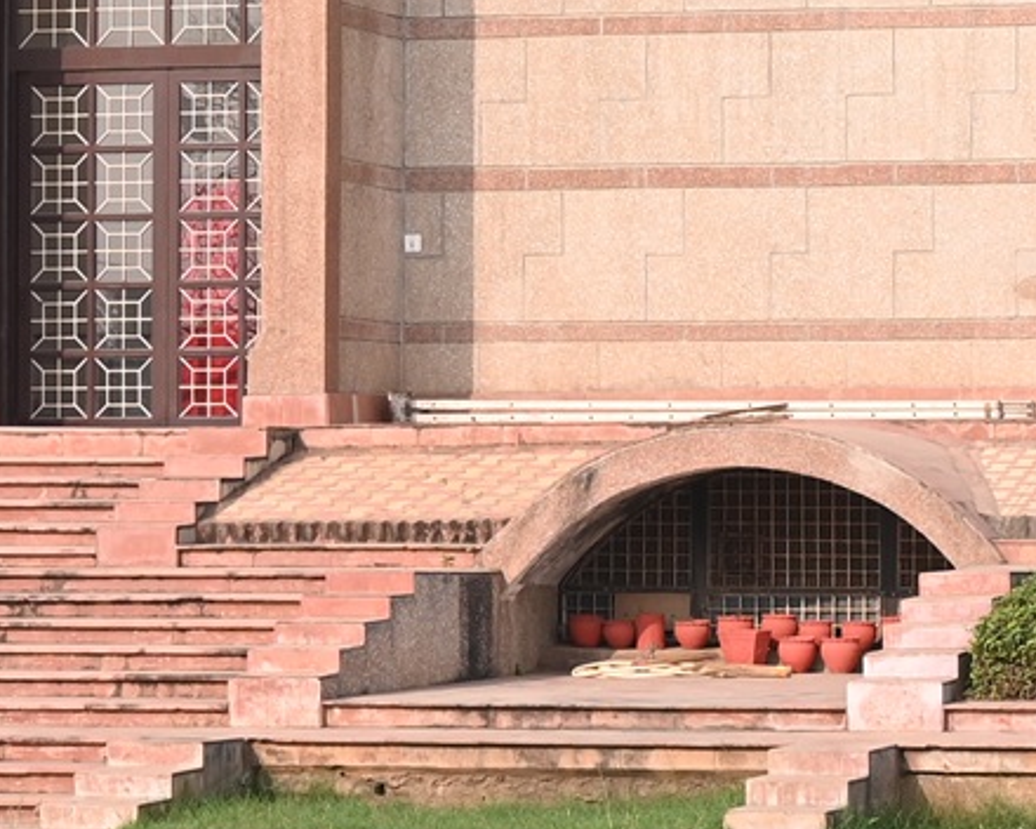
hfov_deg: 10.0
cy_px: 213
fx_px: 5887
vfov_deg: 8.0
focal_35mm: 192
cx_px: 890
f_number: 9
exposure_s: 1/250
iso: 250
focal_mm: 36
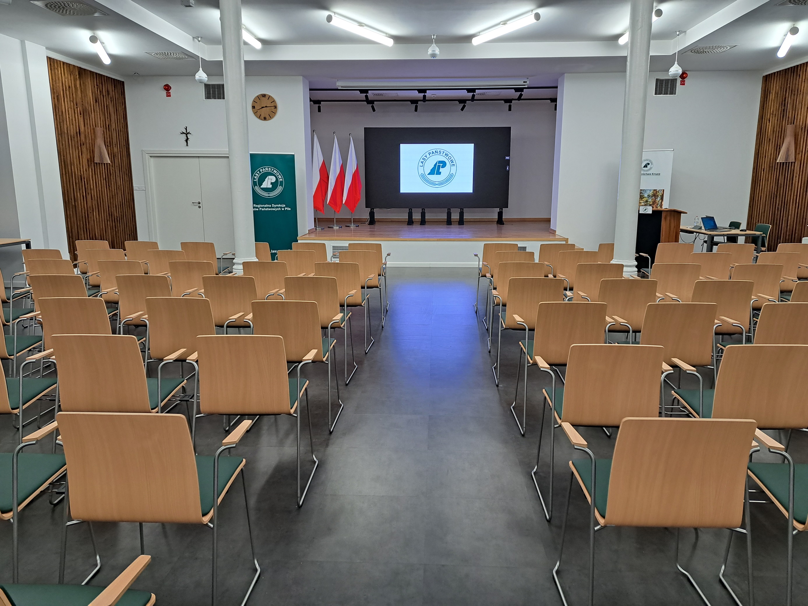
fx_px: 560
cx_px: 404
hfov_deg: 71.6
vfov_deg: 56.8
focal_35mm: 24
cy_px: 303
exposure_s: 1/50
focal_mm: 5.23
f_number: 1.8
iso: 100
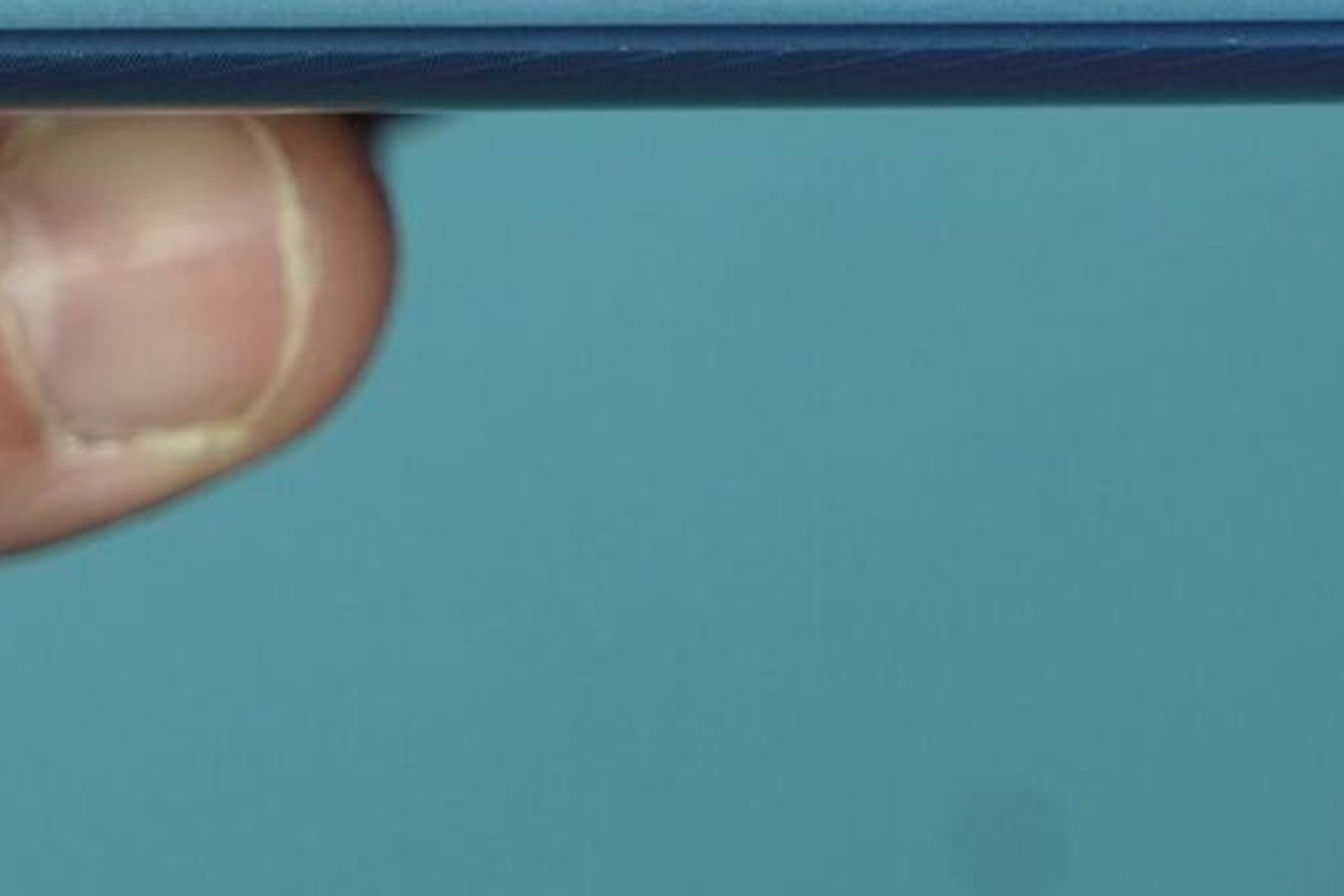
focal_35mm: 231
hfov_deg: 8.9
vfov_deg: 5.9
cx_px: 1036
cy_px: 72
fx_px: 8623
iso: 640
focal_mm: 61
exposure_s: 1/160
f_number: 5
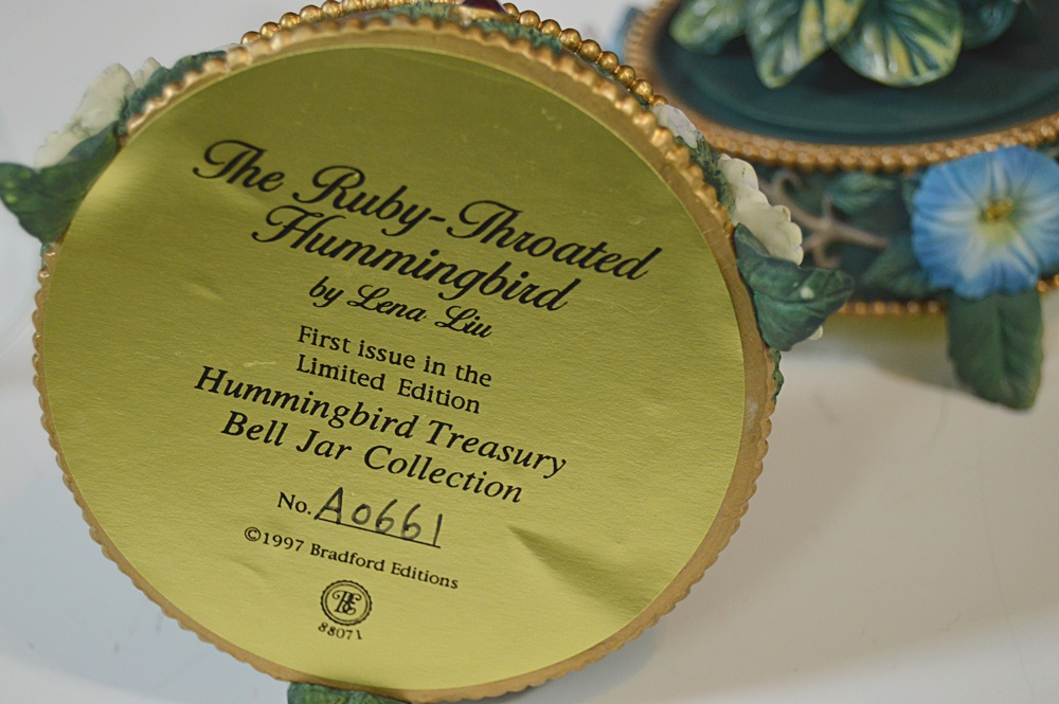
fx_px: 2204
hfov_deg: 27.0
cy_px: 352
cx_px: 530
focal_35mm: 75
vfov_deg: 18.2
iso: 900
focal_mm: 50
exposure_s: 1/60
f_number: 5.6
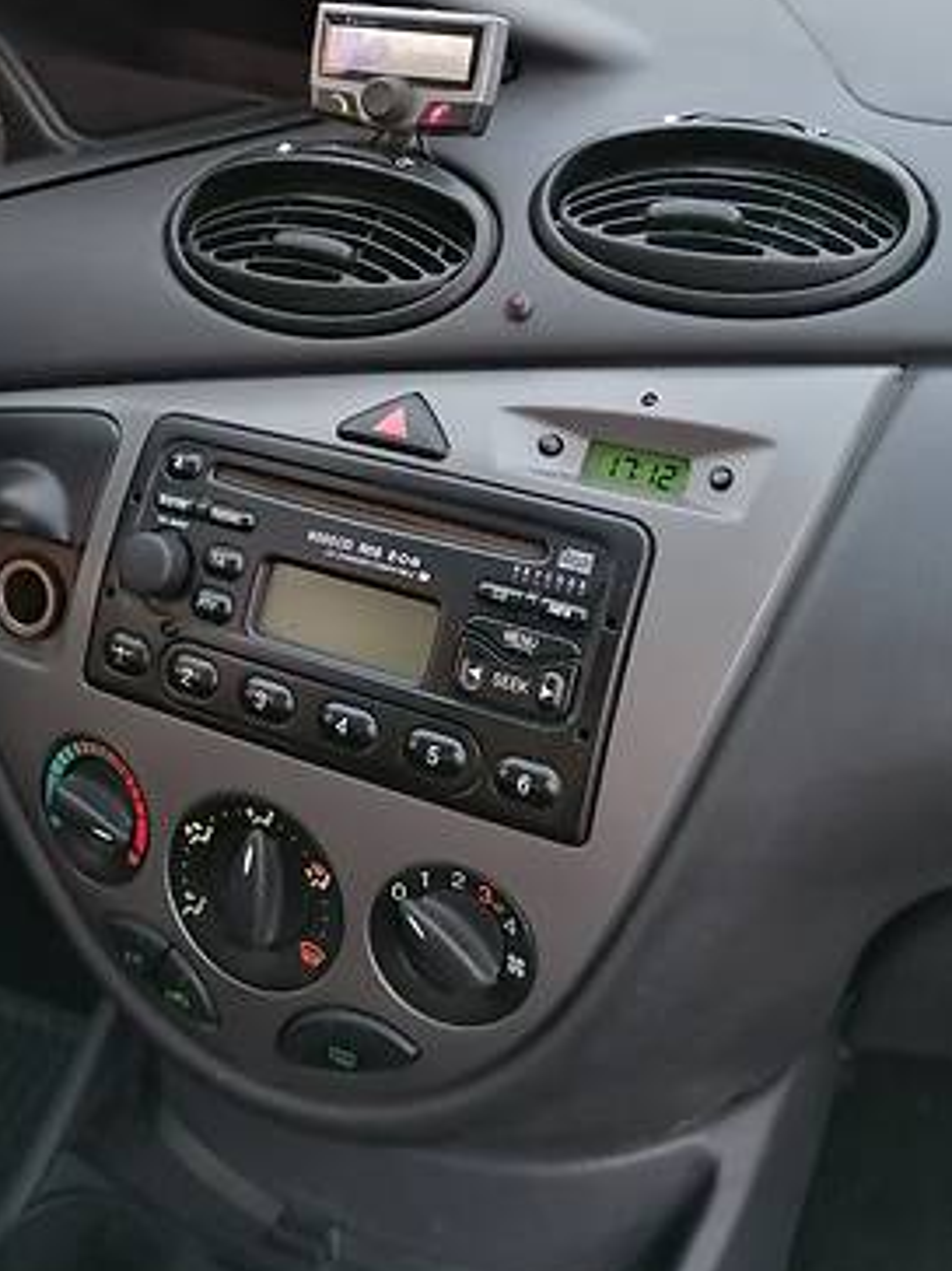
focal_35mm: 43
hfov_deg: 33.2
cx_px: 304
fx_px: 1578
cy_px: 406
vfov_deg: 43.2
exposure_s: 1/30
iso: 200
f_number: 1.8
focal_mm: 4
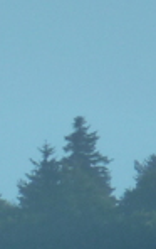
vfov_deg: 0.8
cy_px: 77
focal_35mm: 2514
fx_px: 17035
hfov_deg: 0.5
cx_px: -455
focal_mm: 62.5
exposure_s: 1/320
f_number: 5.6
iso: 125
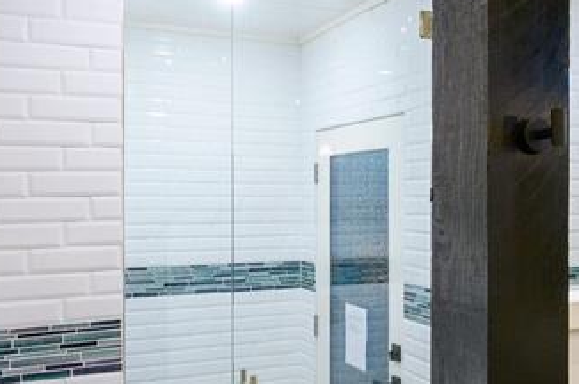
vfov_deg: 30.4
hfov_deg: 44.1
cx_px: 372
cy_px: 206
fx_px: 706
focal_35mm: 44
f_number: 10
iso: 200
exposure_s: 1/13
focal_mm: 14
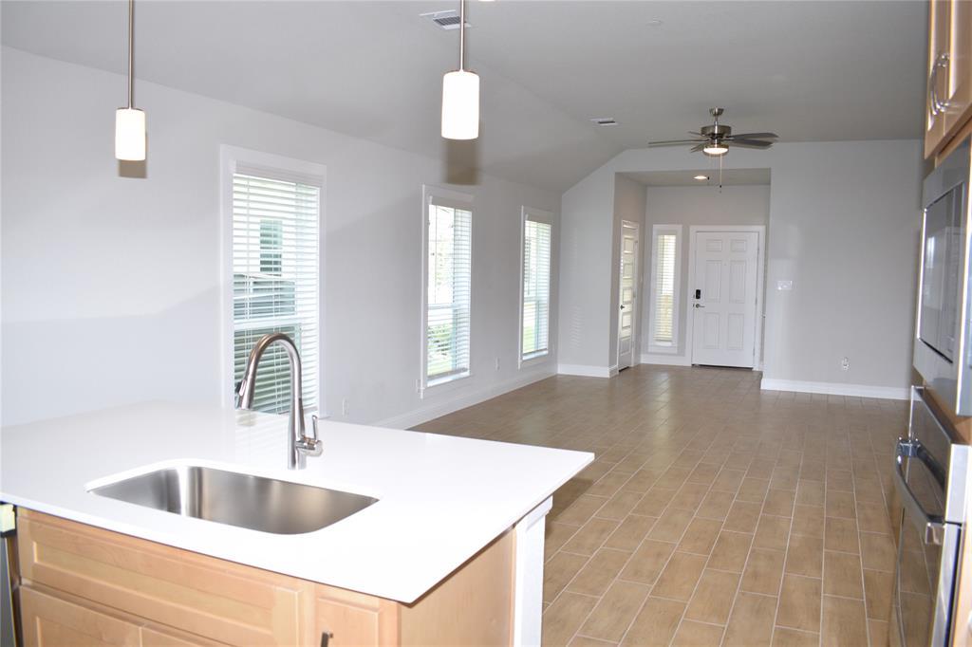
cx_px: 486
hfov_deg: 67.4
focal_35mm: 27
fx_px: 729
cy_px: 324
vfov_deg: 47.9
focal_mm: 18
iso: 400
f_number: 5
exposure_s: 1/100
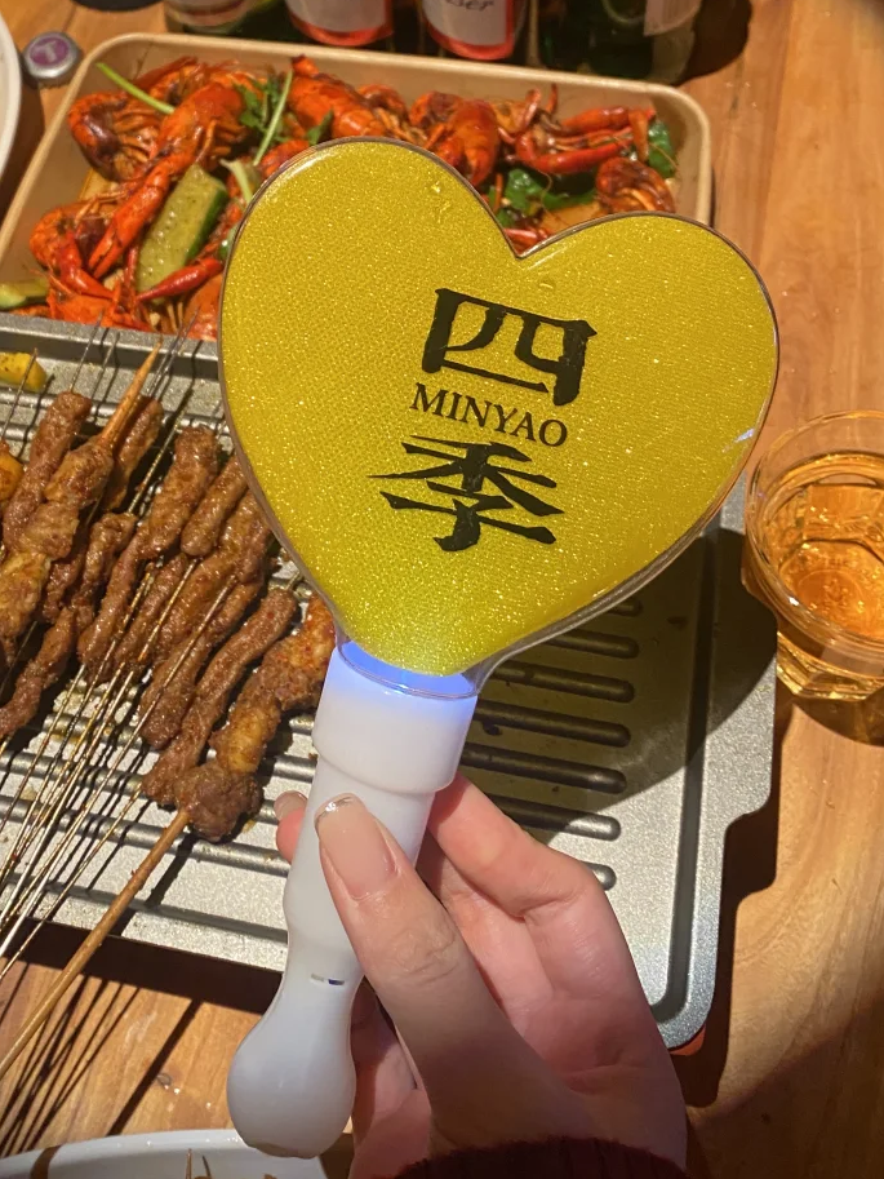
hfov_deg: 35.0
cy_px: 322
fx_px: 1396
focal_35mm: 41
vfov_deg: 44.5
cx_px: 345
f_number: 1.8
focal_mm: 4.25
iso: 200
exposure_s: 1/49
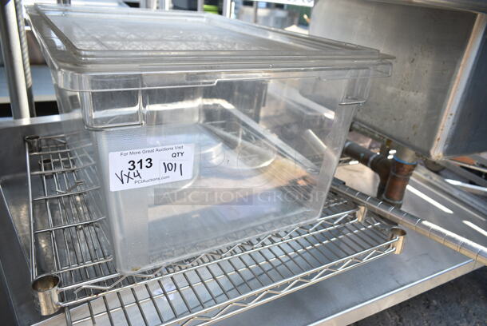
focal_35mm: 27
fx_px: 366
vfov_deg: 48.0
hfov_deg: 67.3
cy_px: 163
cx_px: 244
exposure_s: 1/100
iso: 100
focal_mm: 18
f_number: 5
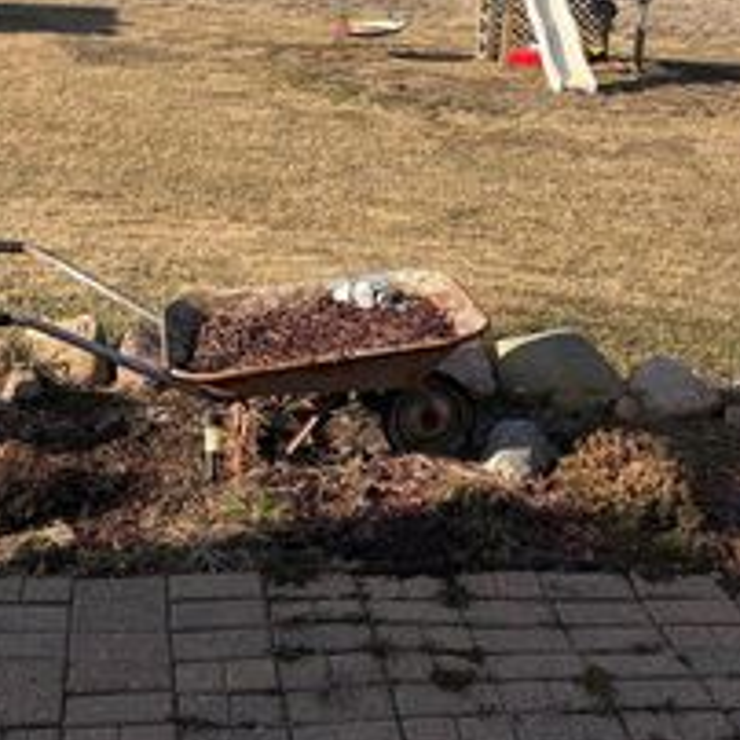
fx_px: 1379
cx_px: 308
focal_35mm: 57
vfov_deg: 29.7
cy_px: 207
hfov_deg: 30.0
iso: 50
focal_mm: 5.96
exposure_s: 1/2985
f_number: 1.6
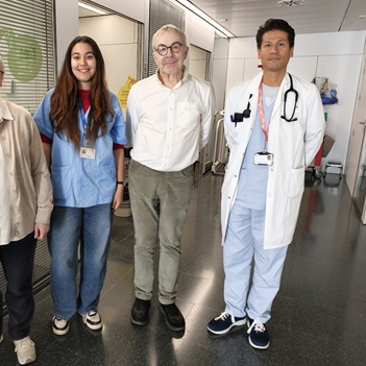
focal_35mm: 29
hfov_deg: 54.4
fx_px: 347
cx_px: 120
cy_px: 185
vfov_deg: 55.6
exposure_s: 1/100
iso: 250
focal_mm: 6.75
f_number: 1.5
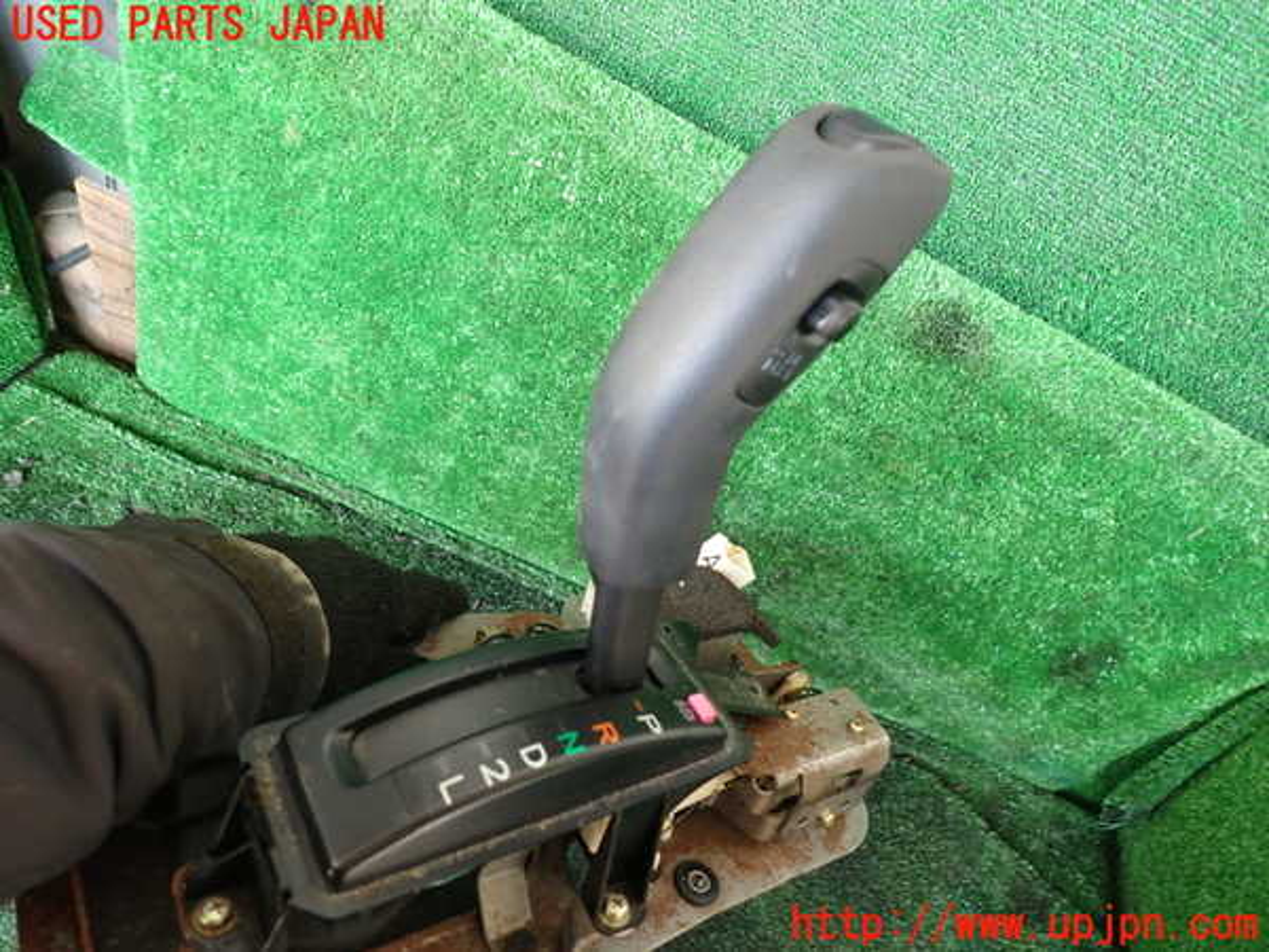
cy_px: 476
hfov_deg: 69.4
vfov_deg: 54.9
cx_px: 634
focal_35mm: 25
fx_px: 916
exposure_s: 1/50
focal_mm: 4.5
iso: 200
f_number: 2
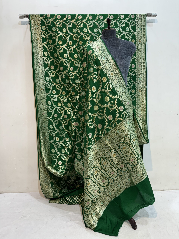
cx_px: 90
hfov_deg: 56.8
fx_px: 165
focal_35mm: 24
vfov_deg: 71.6
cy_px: 120
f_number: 1.78
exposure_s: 1/100
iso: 64
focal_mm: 6.76
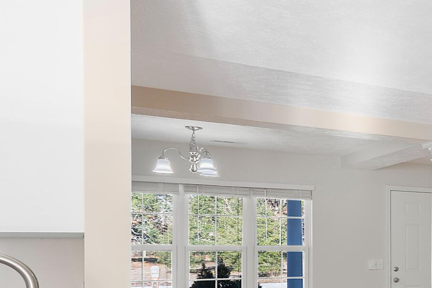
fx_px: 600
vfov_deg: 26.1
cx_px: 718
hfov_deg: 24.6
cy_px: 261
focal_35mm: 50
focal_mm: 10
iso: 100
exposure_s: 1/8
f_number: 4.5
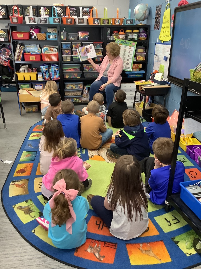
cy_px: 134
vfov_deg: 58.4
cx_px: 100
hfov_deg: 45.4
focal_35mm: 31
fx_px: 240
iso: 250
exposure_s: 1/60
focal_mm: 3.3
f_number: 2.4
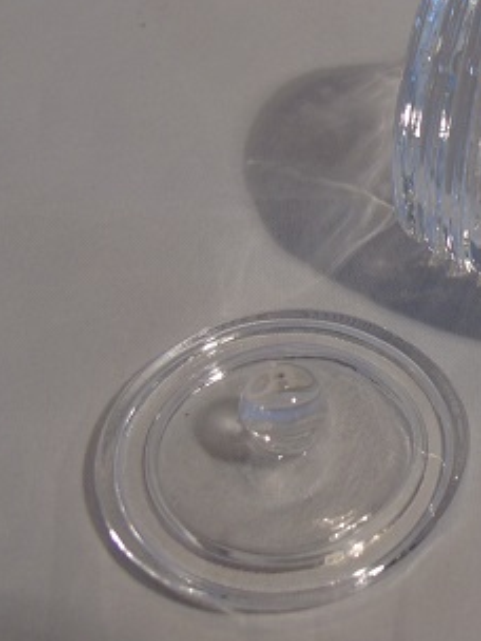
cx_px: 584
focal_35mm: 61
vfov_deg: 31.6
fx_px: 1130
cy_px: 251
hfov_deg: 22.1
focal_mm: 5.2
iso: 100
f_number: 3.6
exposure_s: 1/30
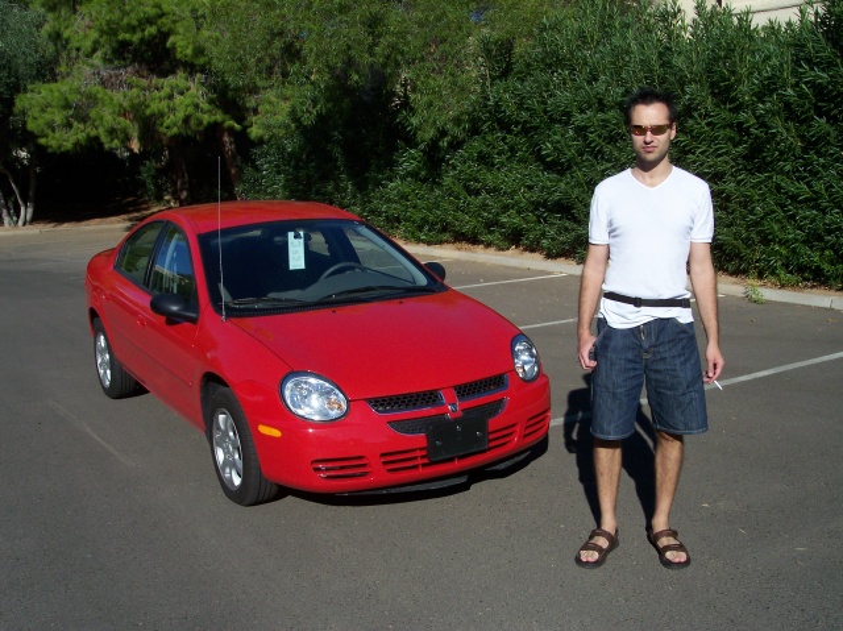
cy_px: 316
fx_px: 925
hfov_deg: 49.0
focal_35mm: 38
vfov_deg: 37.7
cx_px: 422
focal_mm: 8
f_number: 4.8
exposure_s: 1/1000
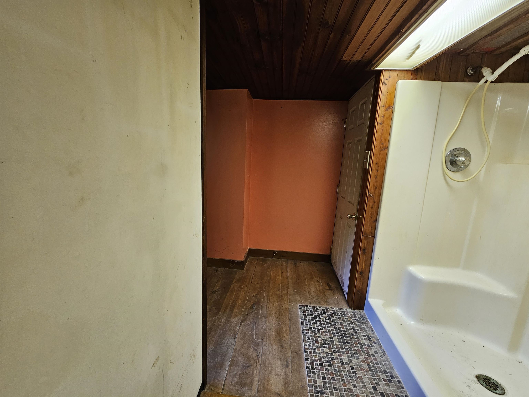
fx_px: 199
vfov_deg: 89.9
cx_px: 264
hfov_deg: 106.2
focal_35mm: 13
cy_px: 198
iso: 160
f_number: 2.2
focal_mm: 2.2
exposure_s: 1/60
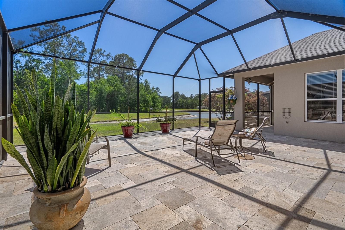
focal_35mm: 17
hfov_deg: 93.3
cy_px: 115
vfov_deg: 70.4
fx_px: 163
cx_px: 172
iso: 320
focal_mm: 17
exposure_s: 1/500
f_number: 8
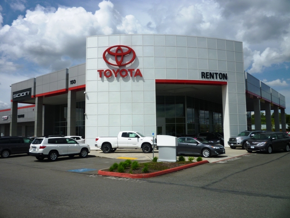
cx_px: 145
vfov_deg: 48.2
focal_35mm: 29
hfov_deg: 61.7
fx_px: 243
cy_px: 109
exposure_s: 1/640
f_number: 5.6
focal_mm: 5.2
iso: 80
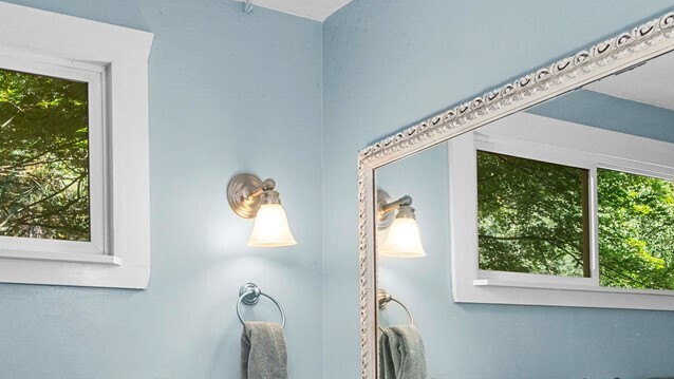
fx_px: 697
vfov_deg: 28.6
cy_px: 376
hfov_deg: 51.0
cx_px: 246
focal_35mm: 39
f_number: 6.7
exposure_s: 1/30
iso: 640
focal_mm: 14
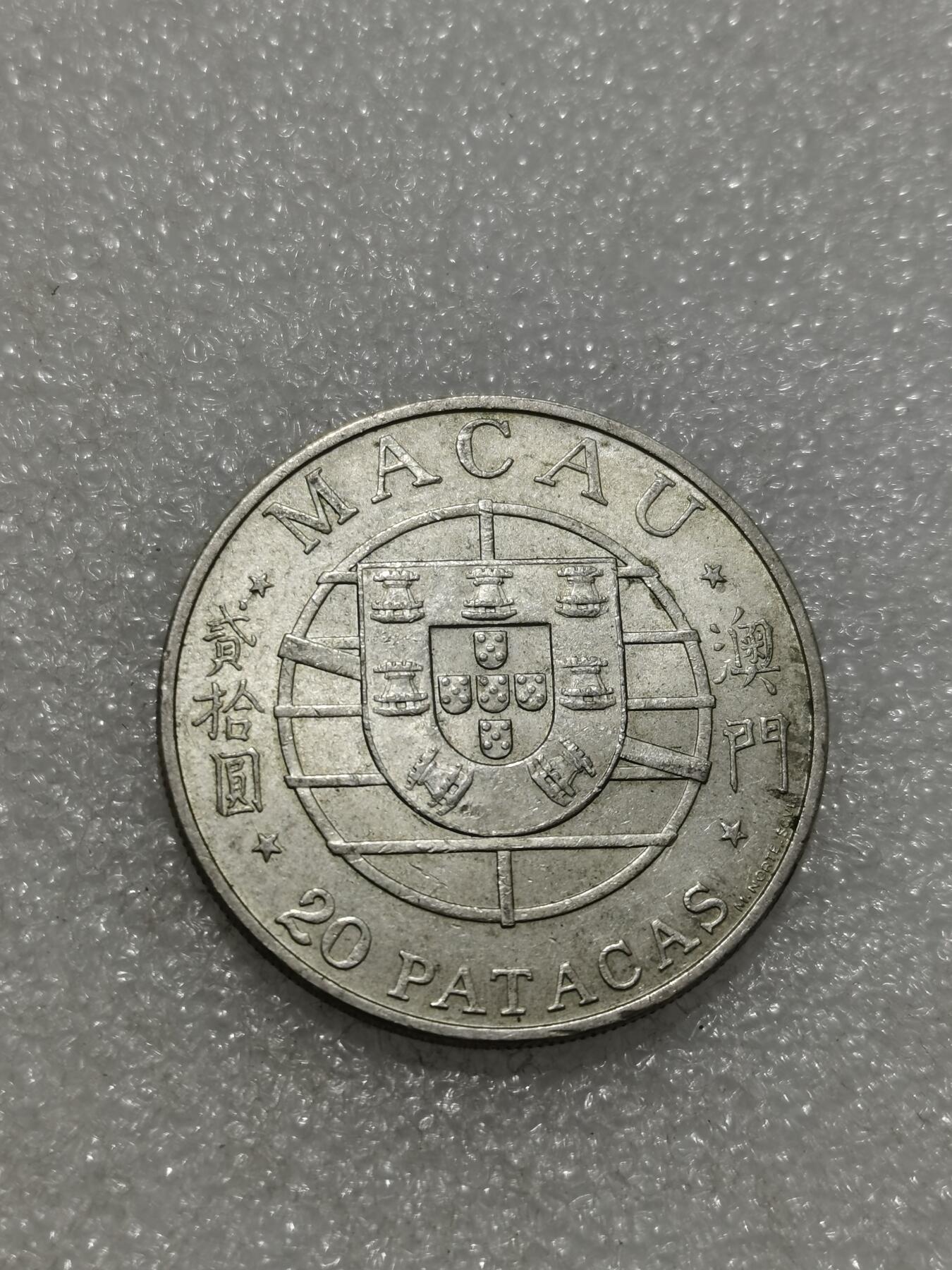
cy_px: 635
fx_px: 2090
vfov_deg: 33.8
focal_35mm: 57
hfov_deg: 25.7
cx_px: 476
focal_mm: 5.58
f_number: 1.8
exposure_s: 1/116
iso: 50
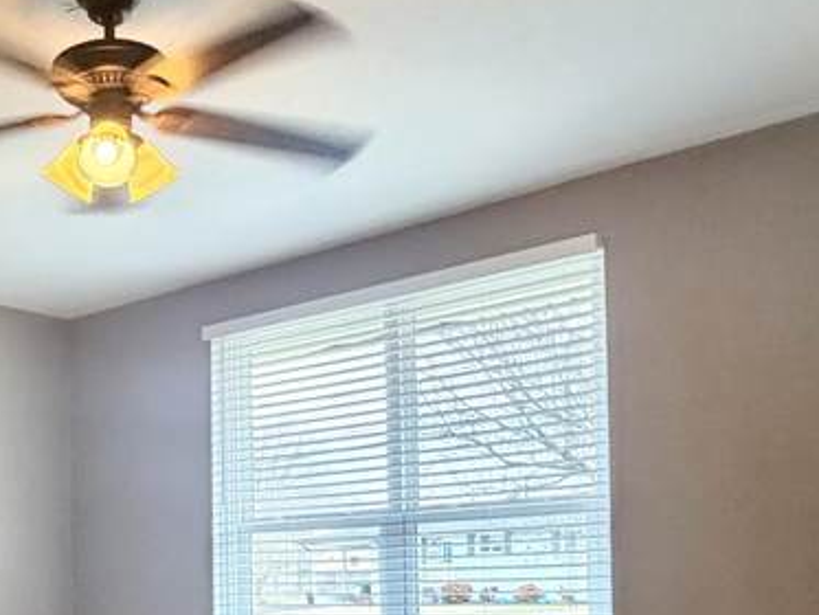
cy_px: 569
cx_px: 123
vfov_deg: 28.9
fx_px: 1136
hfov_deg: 37.7
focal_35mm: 48
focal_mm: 2.22
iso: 200
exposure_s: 1/60
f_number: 2.2
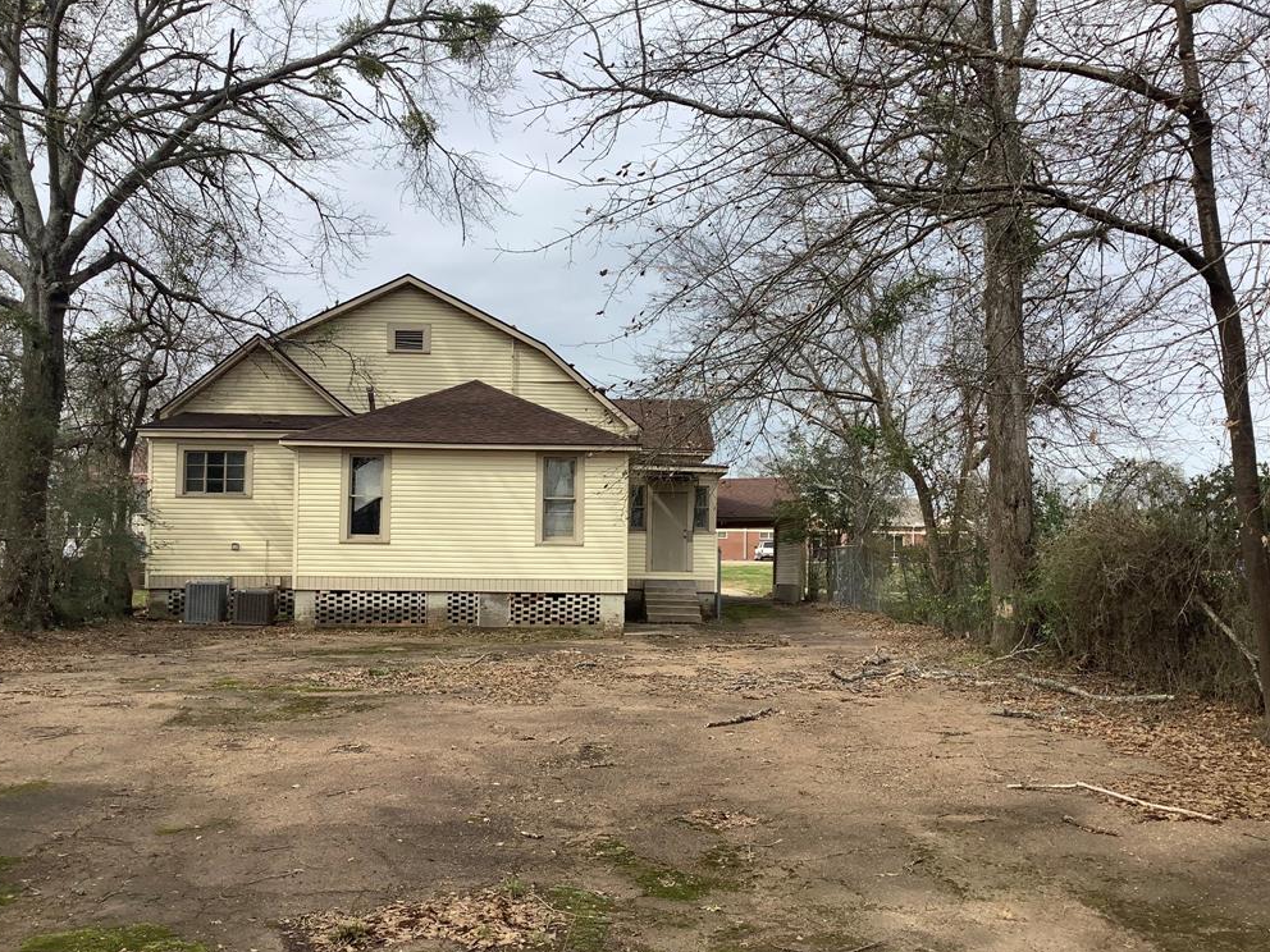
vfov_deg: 44.2
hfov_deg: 56.8
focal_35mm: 32
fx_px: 1174
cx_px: 616
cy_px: 488
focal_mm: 3.3
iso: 25
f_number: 2.4
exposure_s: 1/1181
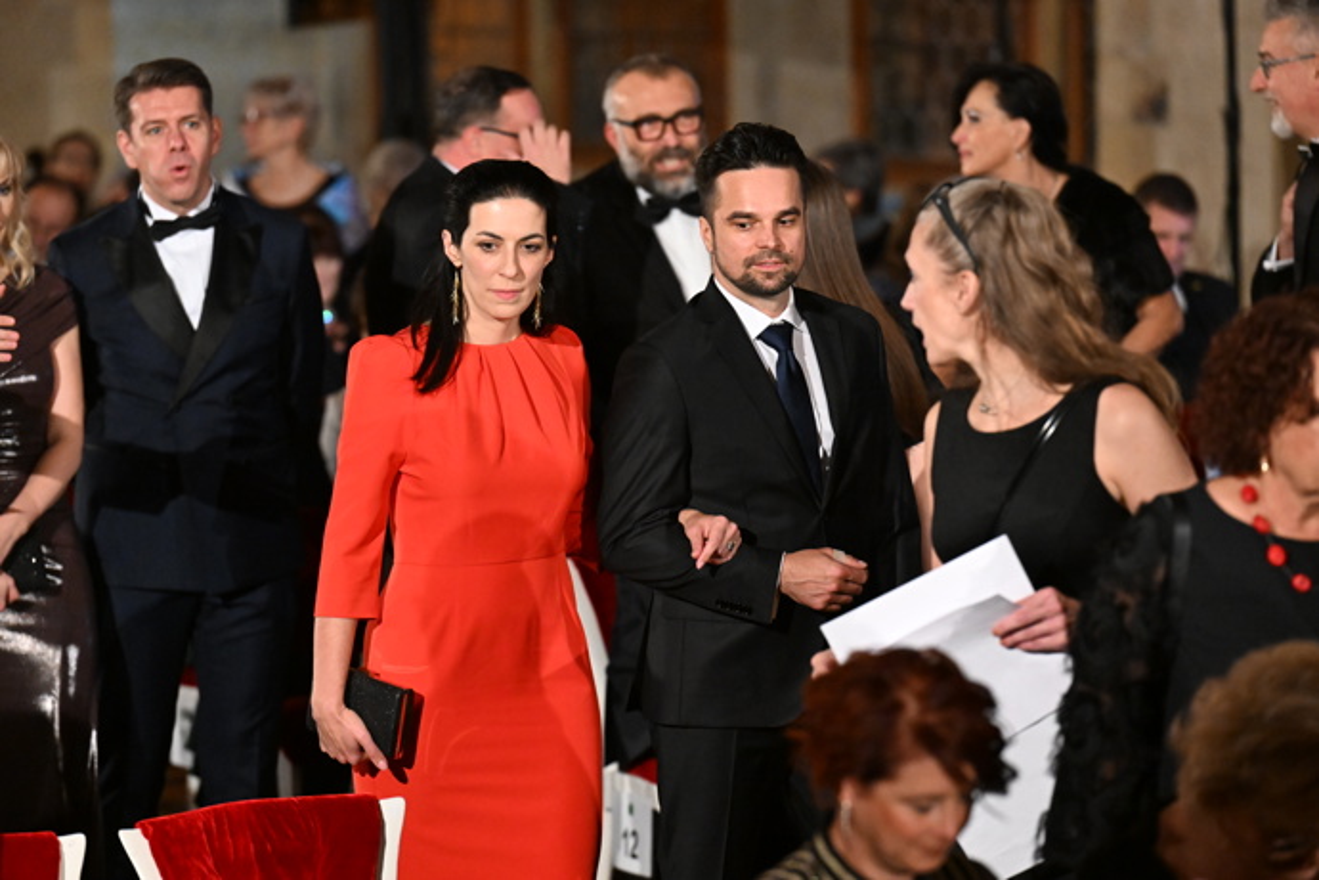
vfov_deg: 6.9
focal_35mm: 200
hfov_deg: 10.3
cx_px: 660
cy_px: 440
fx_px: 7327
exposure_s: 1/320
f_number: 4
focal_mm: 200
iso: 8000
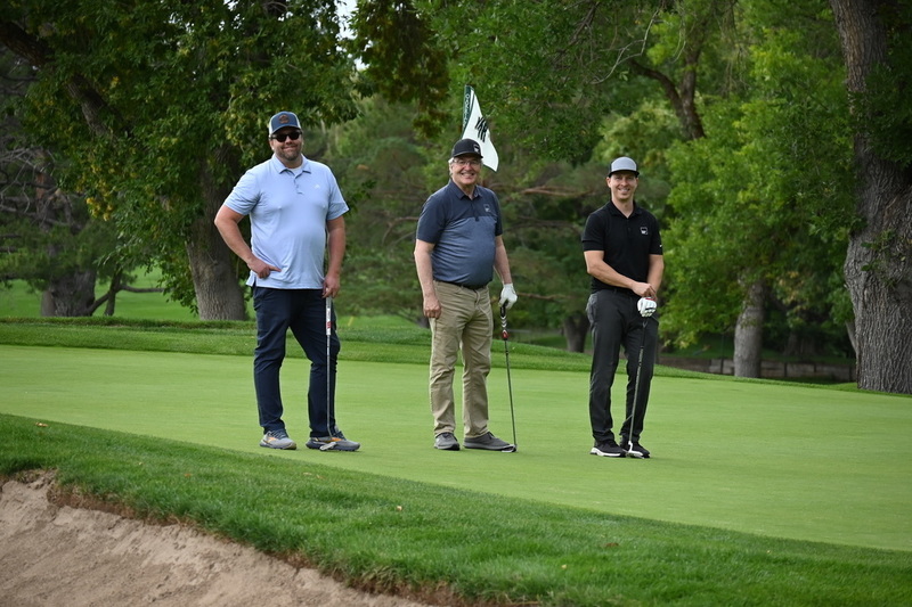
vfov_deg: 6.8
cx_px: 456
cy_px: 304
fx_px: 5116
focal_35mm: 202
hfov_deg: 10.2
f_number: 5.3
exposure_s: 1/250
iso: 360
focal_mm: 135
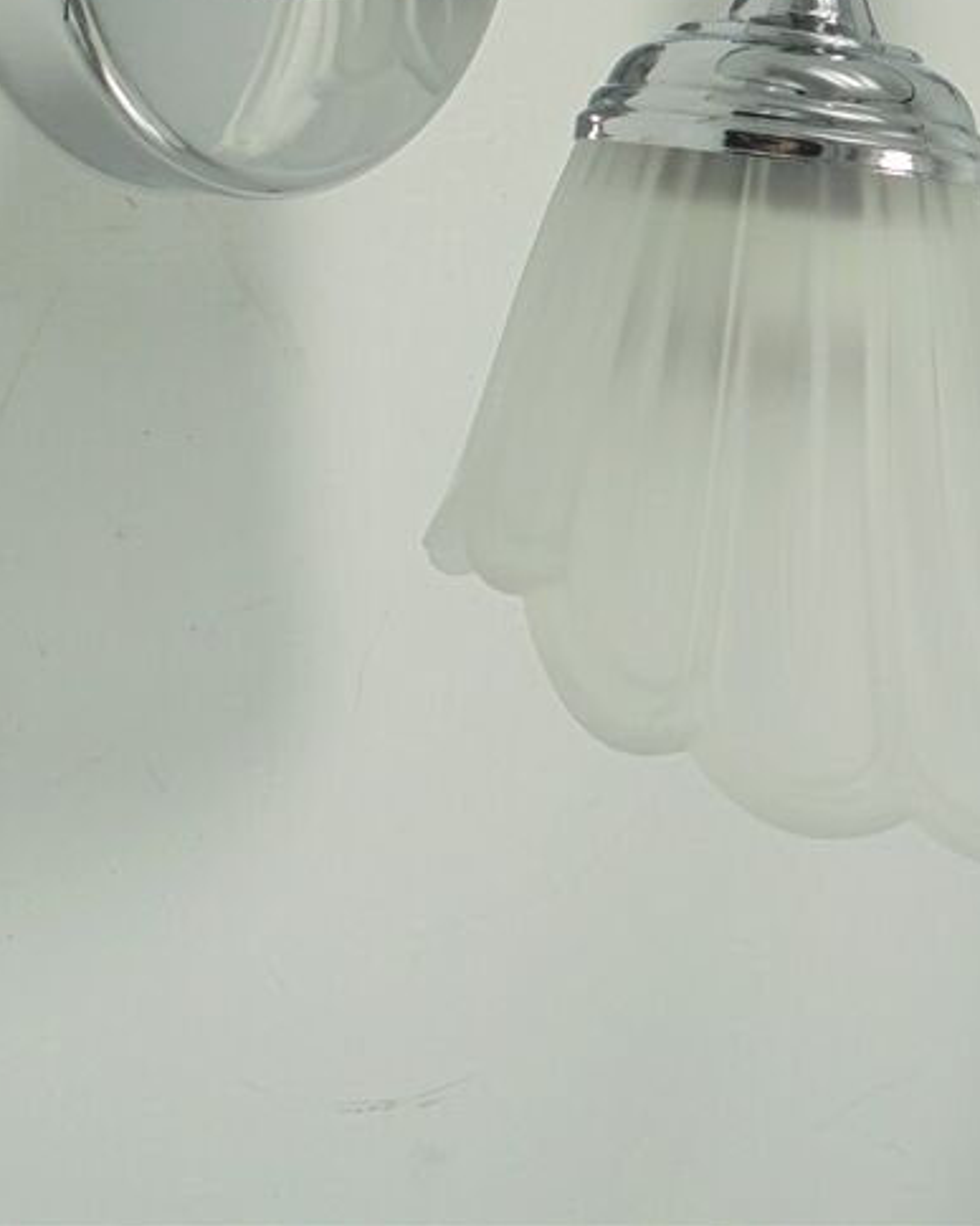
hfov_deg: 21.9
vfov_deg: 26.5
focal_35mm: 69
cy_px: 89
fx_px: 2502
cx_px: 753
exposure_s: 1/100
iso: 100
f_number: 4.2
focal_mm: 6.9
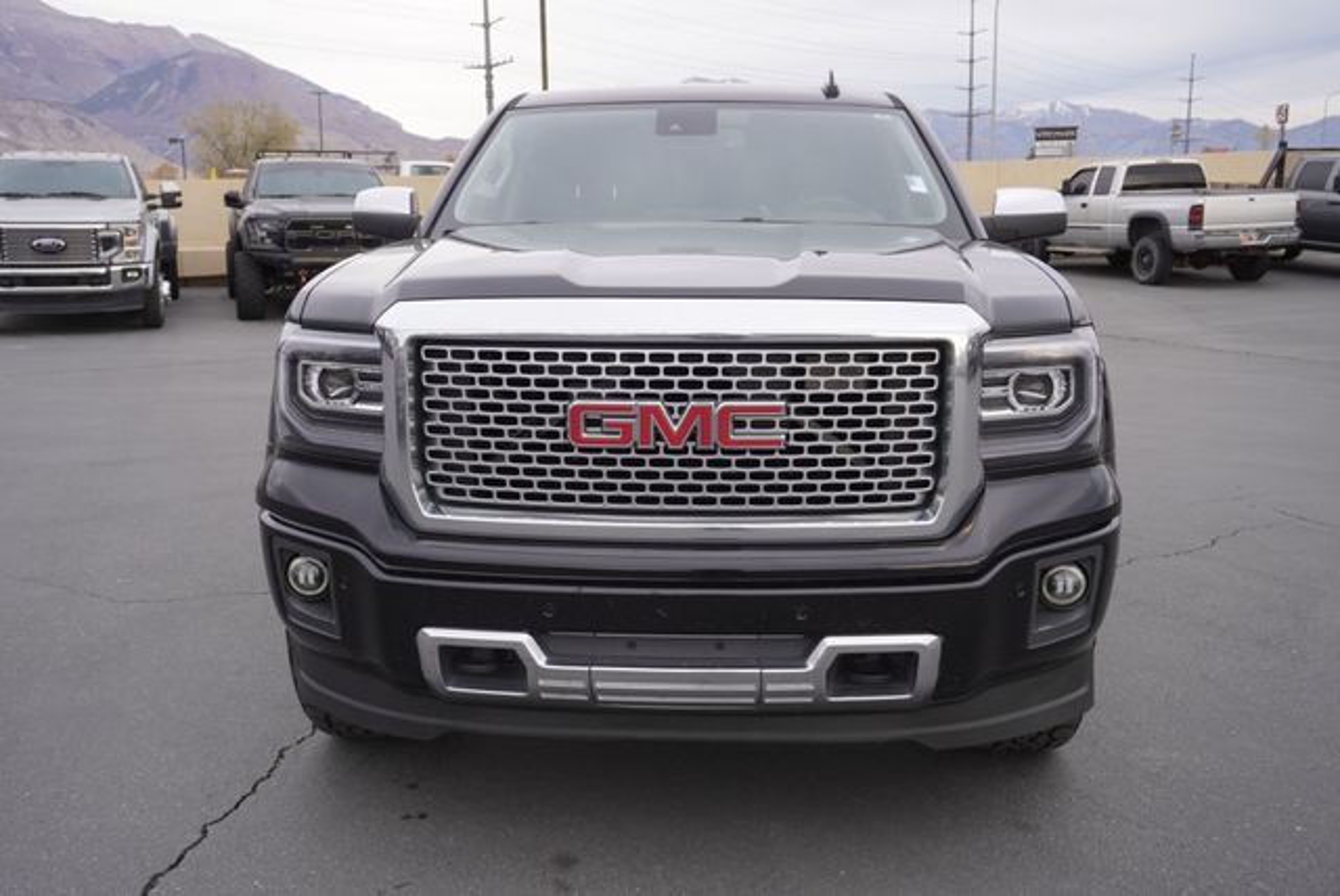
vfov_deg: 40.0
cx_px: 670
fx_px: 1229
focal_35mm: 33
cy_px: 448
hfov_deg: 57.2
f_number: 5
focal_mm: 22
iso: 100
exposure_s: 1/100
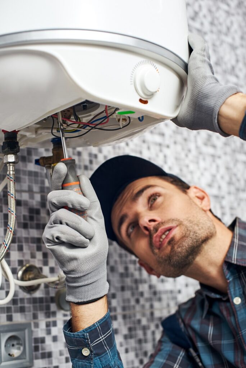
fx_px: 512
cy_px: 184
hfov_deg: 27.0
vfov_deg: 39.6
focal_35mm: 50
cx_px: 123
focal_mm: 50
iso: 320
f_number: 4
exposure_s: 1/125
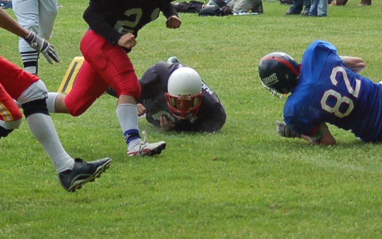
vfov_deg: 5.3
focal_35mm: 249
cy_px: 62
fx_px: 2592
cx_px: 266
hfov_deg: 8.4
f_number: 4
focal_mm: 70
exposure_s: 1/1000
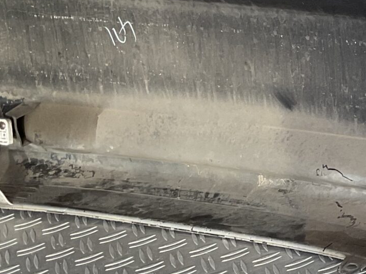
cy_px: 115
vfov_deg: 14.2
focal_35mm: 104
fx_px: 1099
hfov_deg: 16.9
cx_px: 564
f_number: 1.8
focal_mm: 3
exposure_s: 1/60
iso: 32
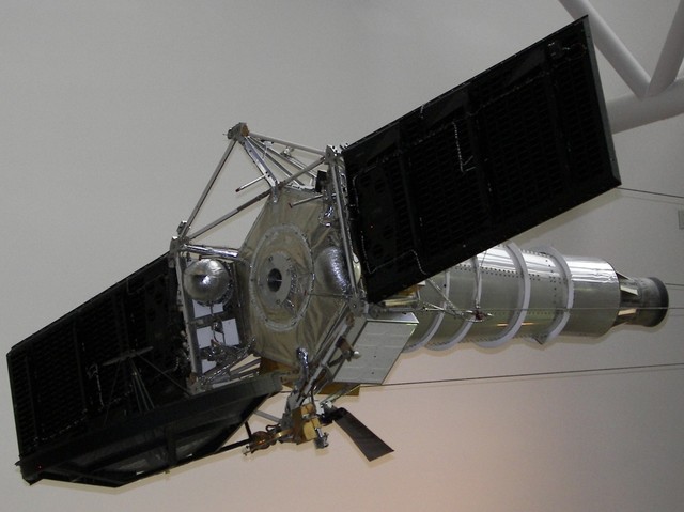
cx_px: 342
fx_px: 2172
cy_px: 256
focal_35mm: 110
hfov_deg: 17.9
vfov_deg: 13.4
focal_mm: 18.3
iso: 100
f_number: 3.2
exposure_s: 1/40
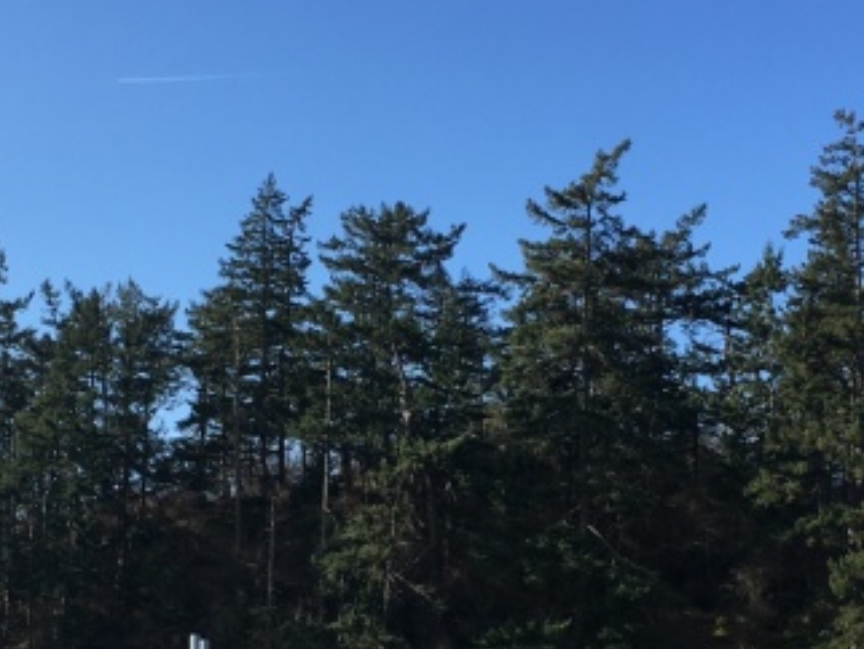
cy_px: 595
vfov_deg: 20.0
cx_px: 354
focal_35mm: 72
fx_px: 1798
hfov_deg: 27.0
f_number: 2.2
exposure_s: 1/1083
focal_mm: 4.15
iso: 25
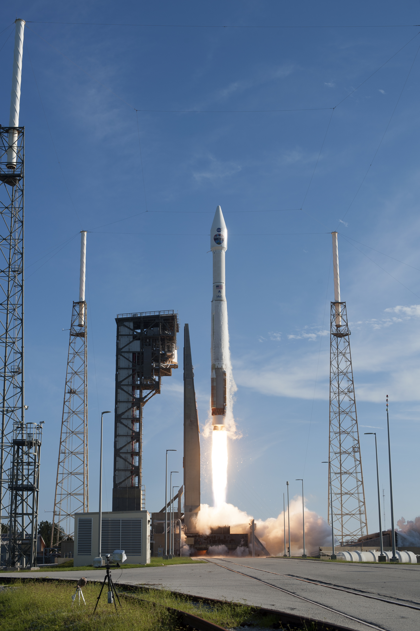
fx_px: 613
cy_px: 316
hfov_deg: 37.8
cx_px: 210
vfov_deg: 54.5
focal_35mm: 35
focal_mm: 35
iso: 200
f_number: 8
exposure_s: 1/1000
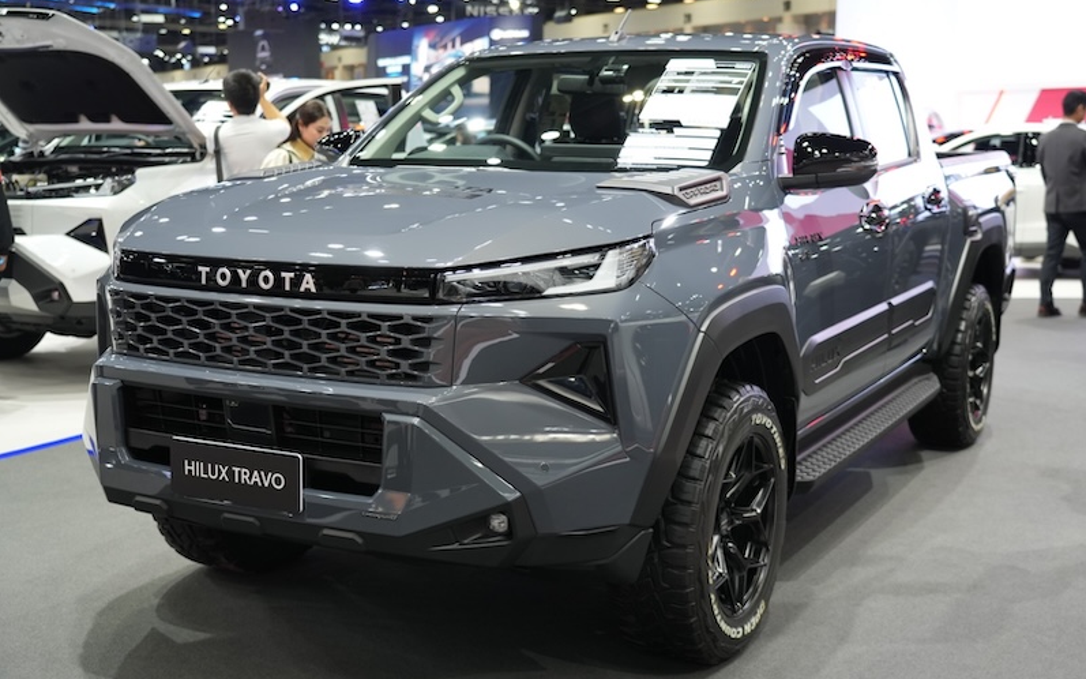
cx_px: 544
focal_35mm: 44
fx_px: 1302
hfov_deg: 45.3
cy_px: 333
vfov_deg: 29.2
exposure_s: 1/160
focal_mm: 43
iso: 1250
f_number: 4
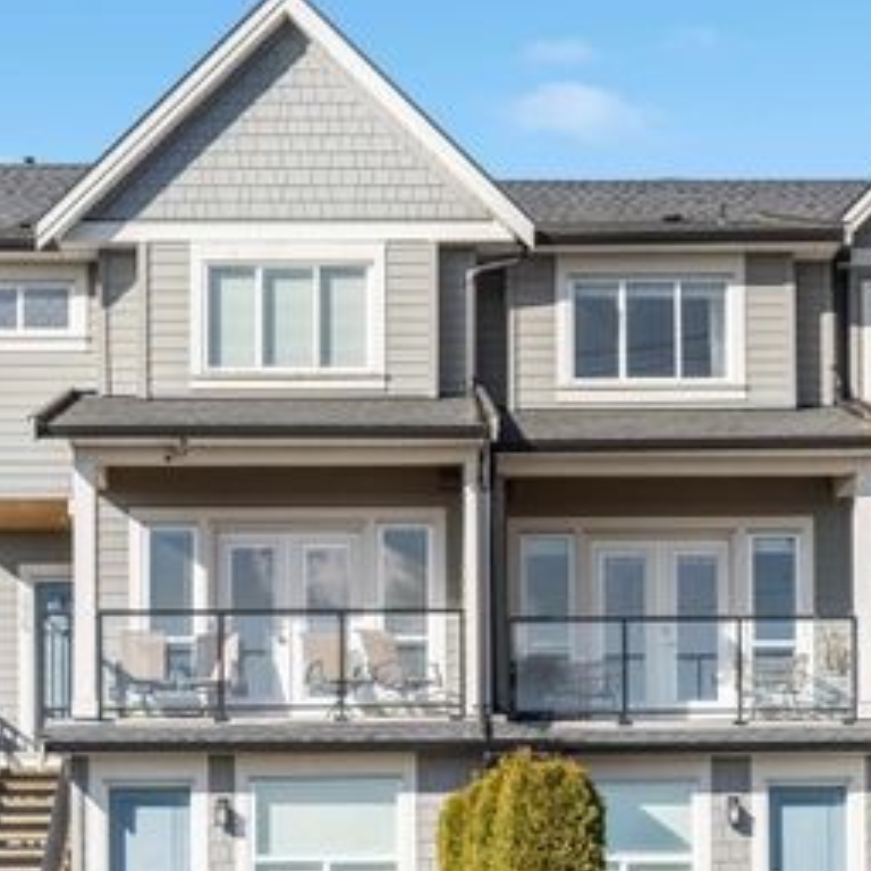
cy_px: 532
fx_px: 2363
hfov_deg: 20.9
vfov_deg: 20.9
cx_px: 463
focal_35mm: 83
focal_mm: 50
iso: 320
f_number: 7.1
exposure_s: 1/640
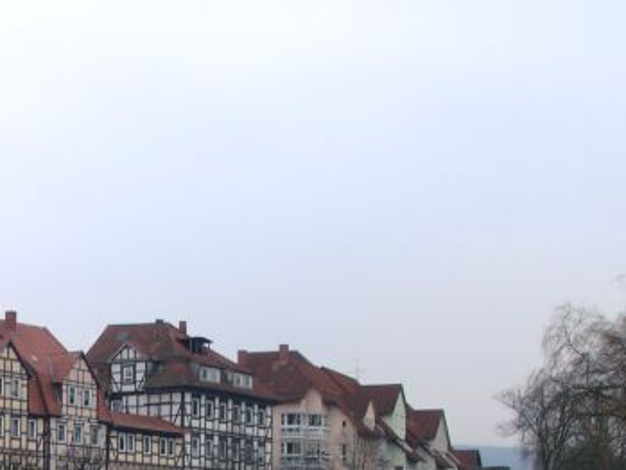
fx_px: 1411
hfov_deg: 24.4
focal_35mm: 78
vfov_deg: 18.4
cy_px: 481
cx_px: 81
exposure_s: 1/13.8
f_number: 5.6
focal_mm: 7.13
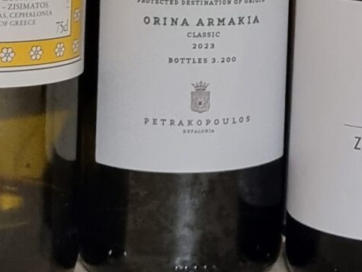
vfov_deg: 10.4
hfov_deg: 13.8
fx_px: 1465
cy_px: -91
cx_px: 384
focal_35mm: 140
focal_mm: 5.4
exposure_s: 1/50
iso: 640
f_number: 1.8
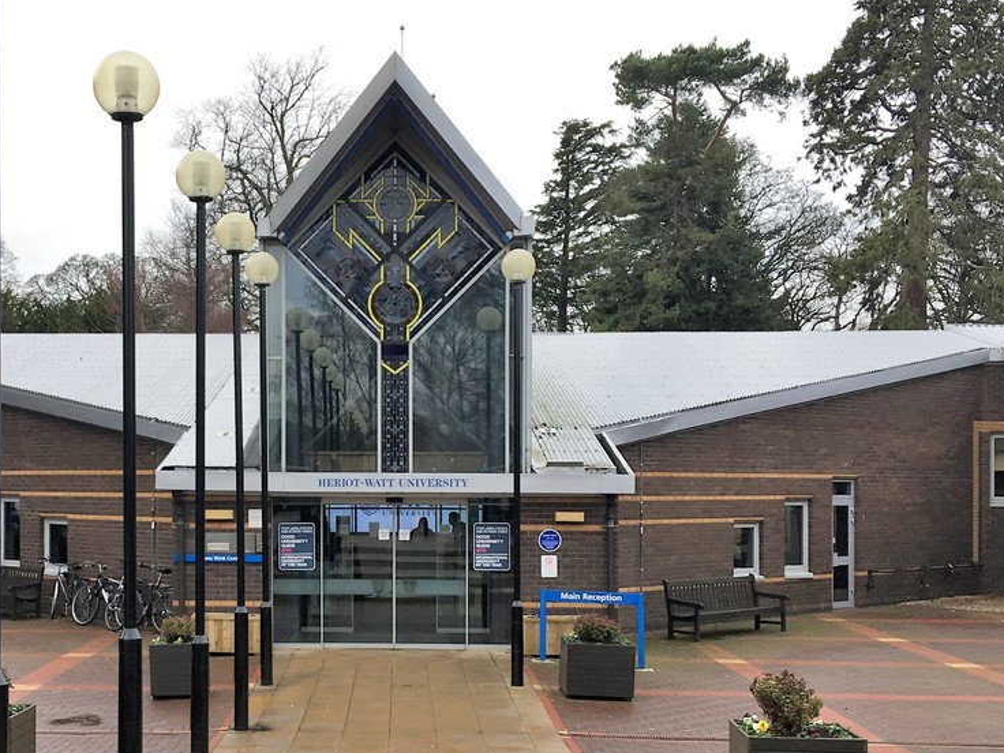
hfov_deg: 37.1
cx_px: 331
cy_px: 484
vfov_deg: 28.4
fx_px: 1479
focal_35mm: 51
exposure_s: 1/301
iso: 25
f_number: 2.2
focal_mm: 4.15
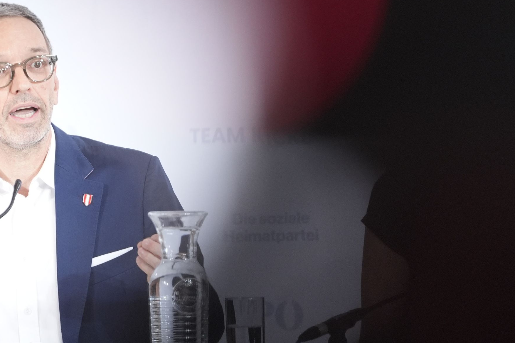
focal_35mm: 456
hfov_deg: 4.5
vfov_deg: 3.0
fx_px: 6524
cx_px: 110
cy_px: -12
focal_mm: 200
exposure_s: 1/400
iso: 2000
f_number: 2.8
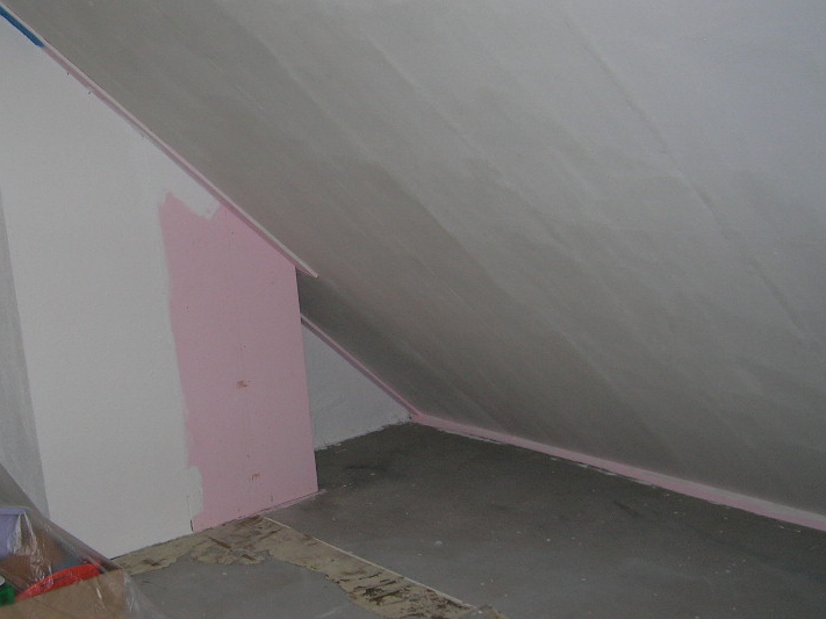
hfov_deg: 38.4
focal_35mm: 49
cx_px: 264
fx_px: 1169
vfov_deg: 29.6
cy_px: 370
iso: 61
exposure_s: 1/60.1
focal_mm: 5.7
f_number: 2.9
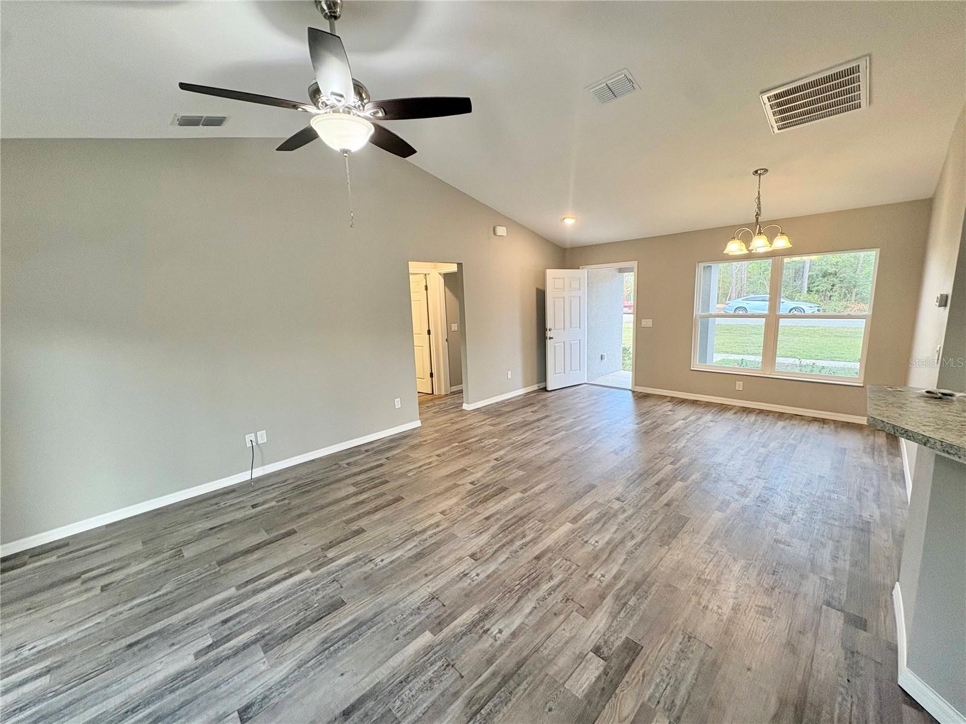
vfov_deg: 85.7
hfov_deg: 102.1
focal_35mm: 14
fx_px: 391
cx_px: 483
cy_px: 362
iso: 160
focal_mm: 2.22
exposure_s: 1/60
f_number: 2.2
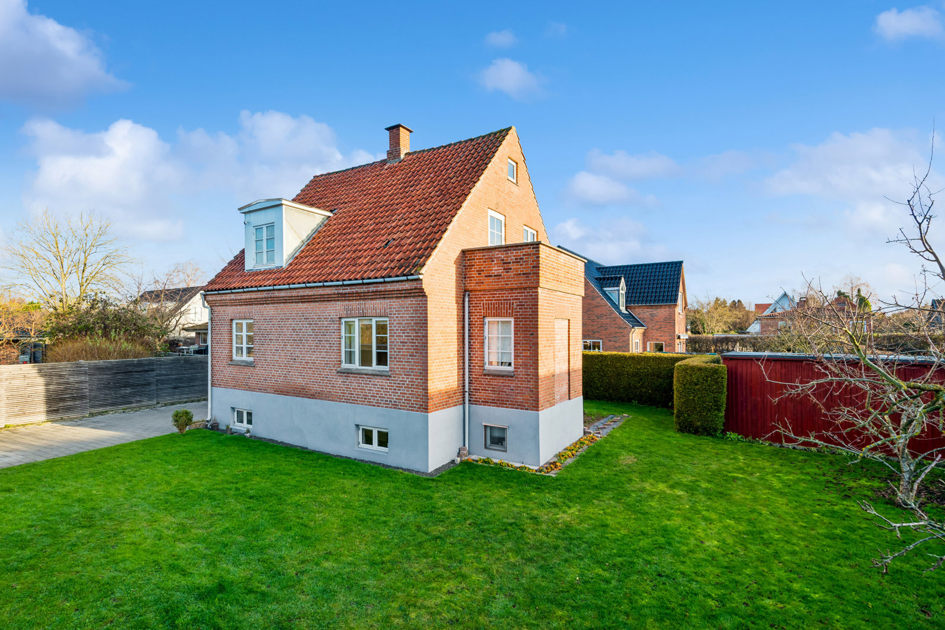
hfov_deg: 93.3
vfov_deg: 70.5
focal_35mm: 17
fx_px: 446
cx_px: 472
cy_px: 315
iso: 200
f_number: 10
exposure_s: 1/80
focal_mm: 17
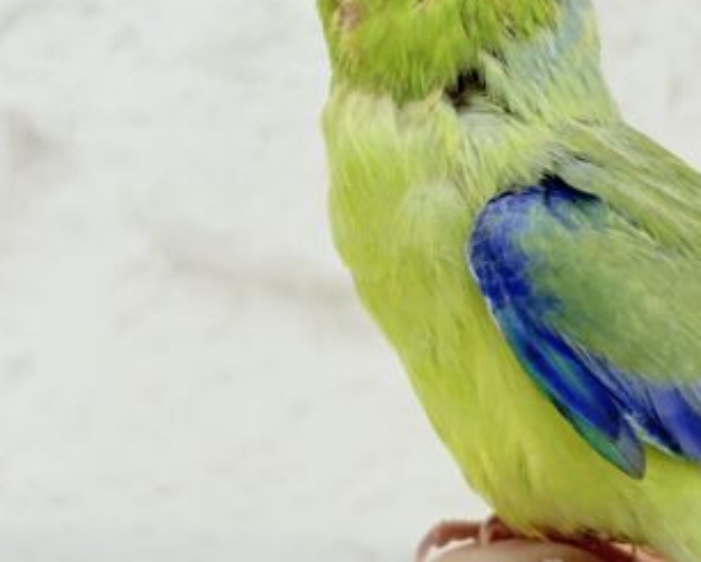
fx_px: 2200
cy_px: 223
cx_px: 628
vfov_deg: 14.5
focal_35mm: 106
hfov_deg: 17.8
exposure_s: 1/100
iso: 80
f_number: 1.6
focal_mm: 5.96
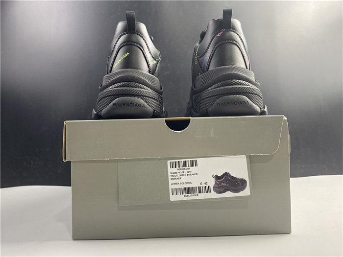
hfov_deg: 67.3
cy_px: 128
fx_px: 258
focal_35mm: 26
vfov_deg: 53.1
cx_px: 172
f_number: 1.8
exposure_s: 1/50
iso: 80
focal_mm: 4.25
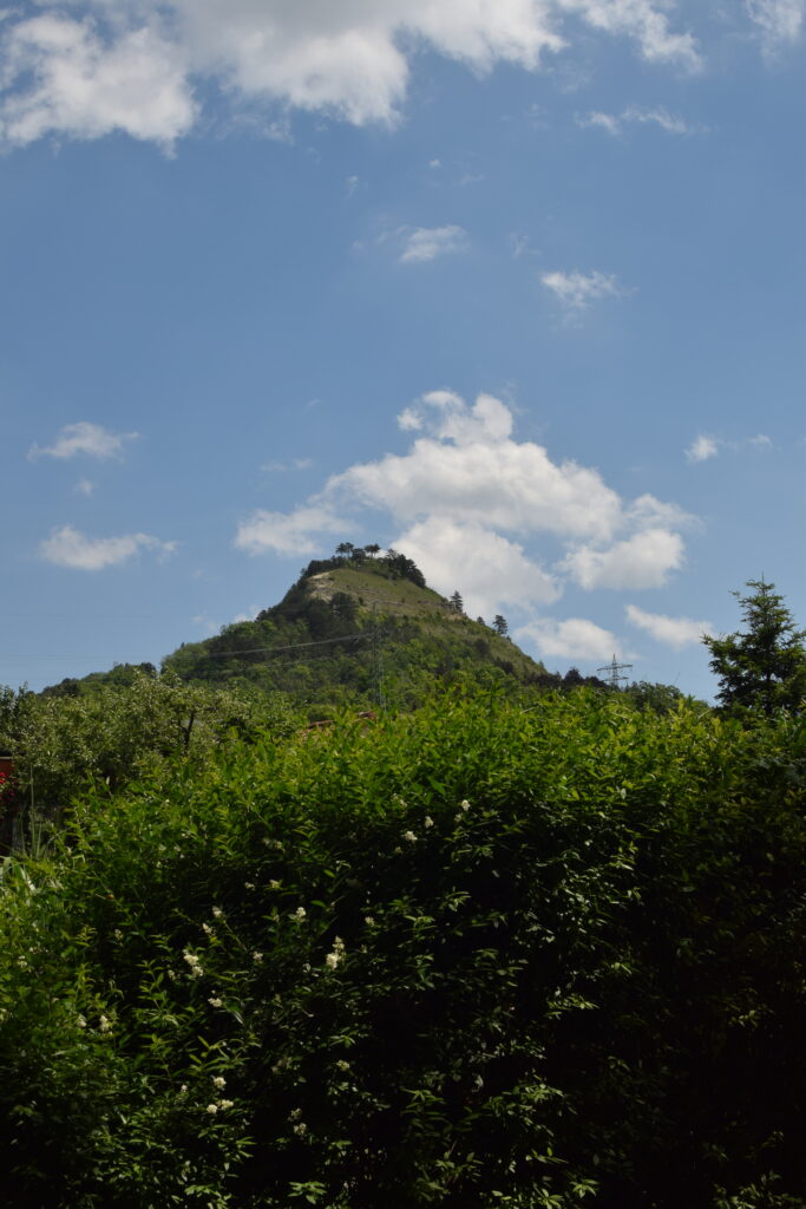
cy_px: 604
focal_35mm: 52
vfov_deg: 37.8
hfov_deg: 25.8
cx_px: 403
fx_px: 1762
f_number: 9
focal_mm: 35
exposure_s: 1/320
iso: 100
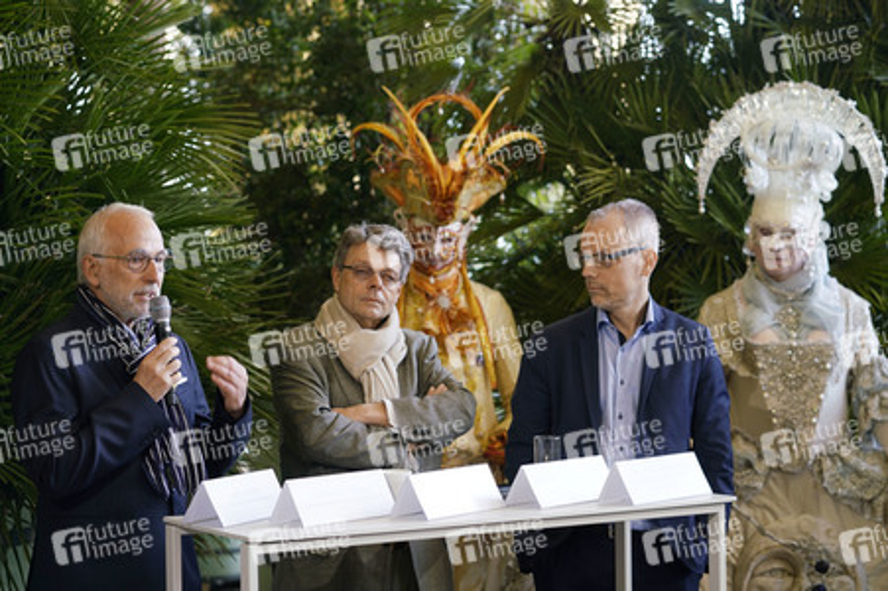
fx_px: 2095
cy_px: 296
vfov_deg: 16.0
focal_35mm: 85
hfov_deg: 23.9
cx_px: 444
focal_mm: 85
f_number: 3.5
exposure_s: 1/100
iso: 320
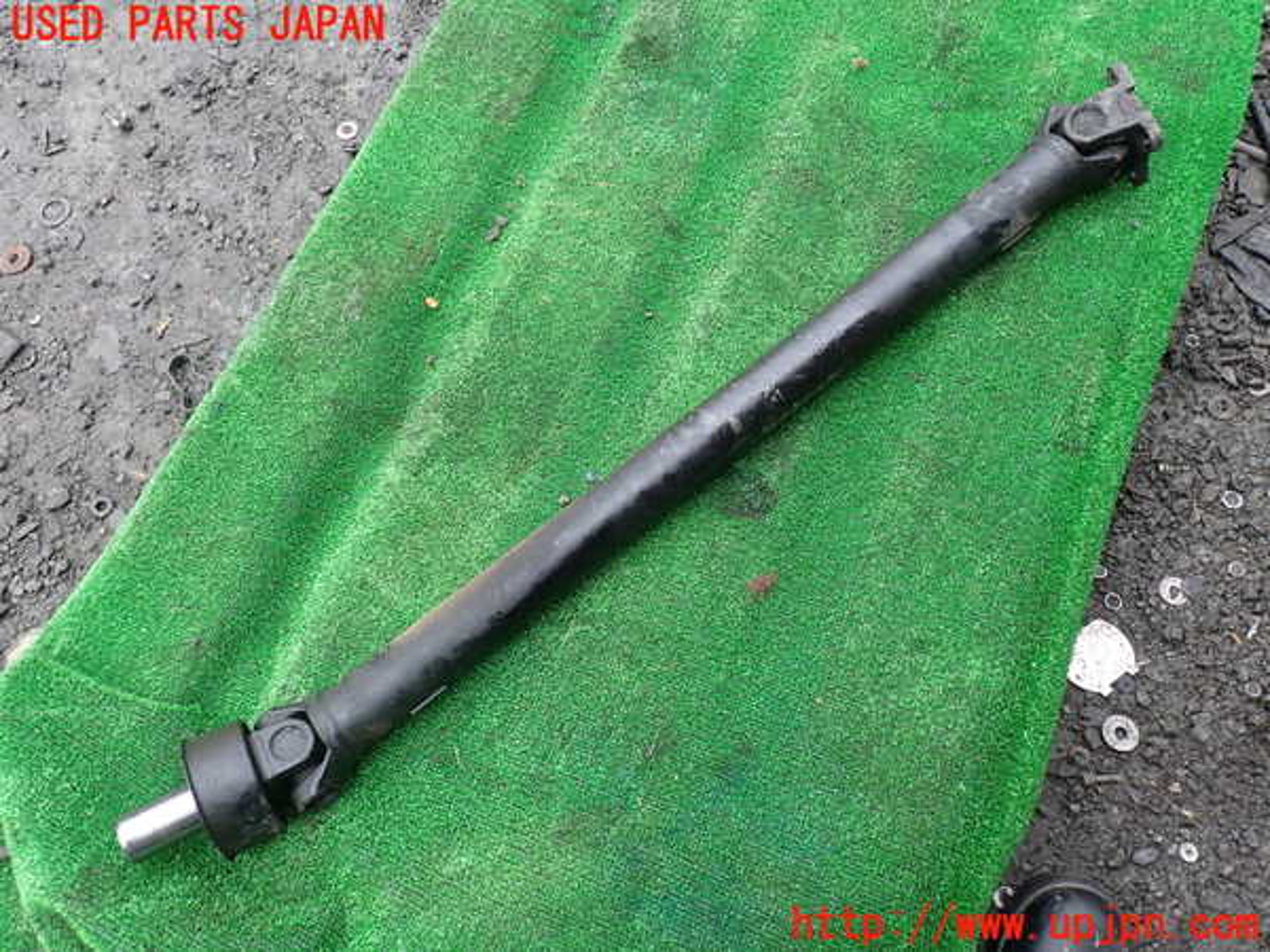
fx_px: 917
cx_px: 635
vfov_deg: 54.9
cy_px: 476
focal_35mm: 25
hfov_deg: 69.4
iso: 100
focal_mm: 4.5
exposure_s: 1/80
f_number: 2.8
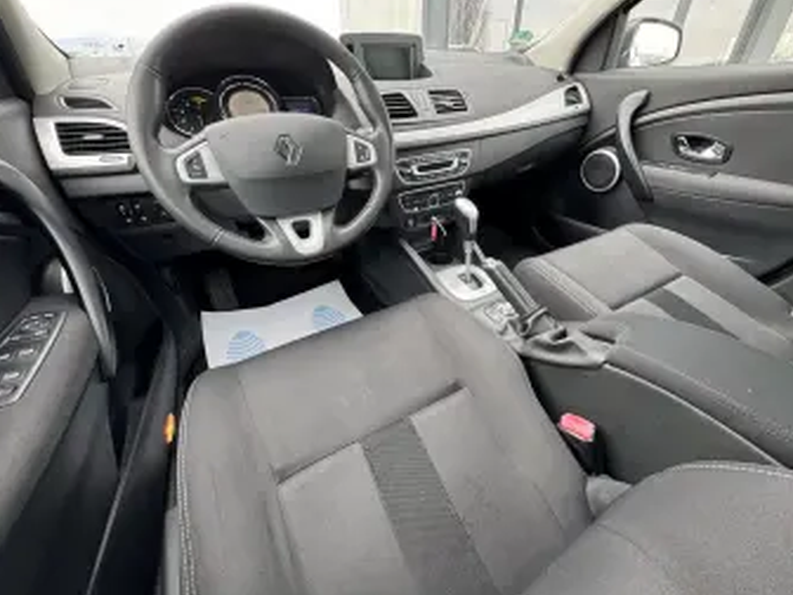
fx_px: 344
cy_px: 281
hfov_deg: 98.1
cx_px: 418
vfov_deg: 81.7
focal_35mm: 15
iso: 200
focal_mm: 2.22
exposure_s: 1/101
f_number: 2.2
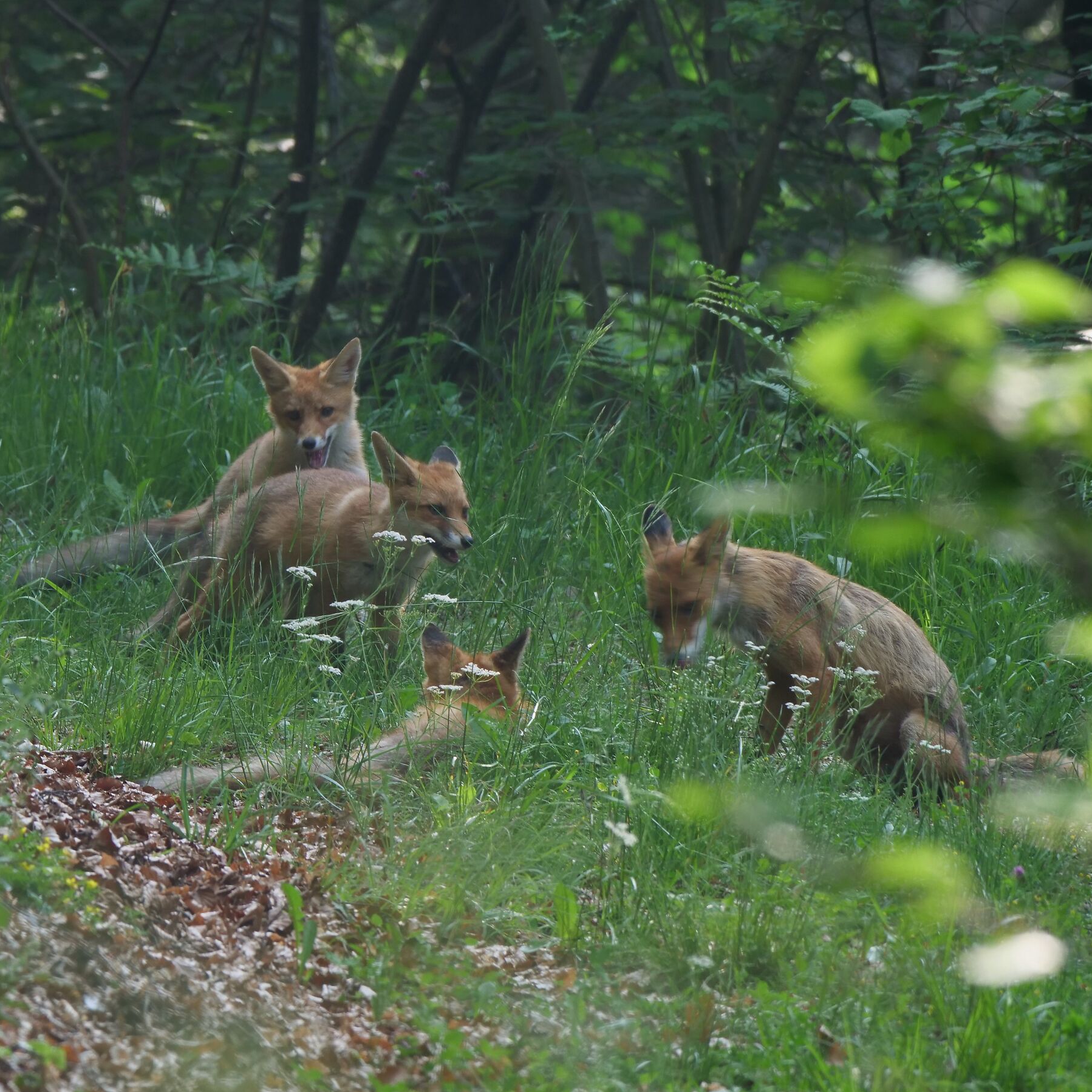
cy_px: 546
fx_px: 33692
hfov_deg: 1.9
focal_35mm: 944
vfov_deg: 1.9
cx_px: 408
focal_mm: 400
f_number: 8
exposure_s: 1/80
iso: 800
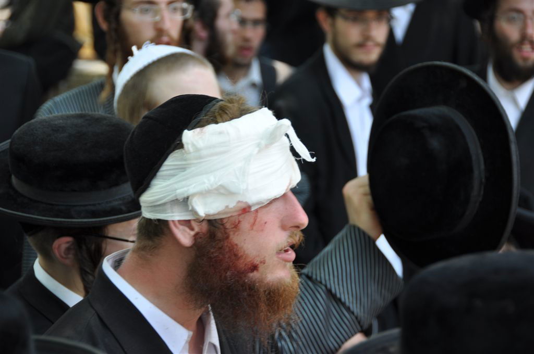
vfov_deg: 9.6
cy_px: 177
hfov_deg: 14.4
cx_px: 267
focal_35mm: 142
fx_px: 2111
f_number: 5.6
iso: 200
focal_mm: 95
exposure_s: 1/125
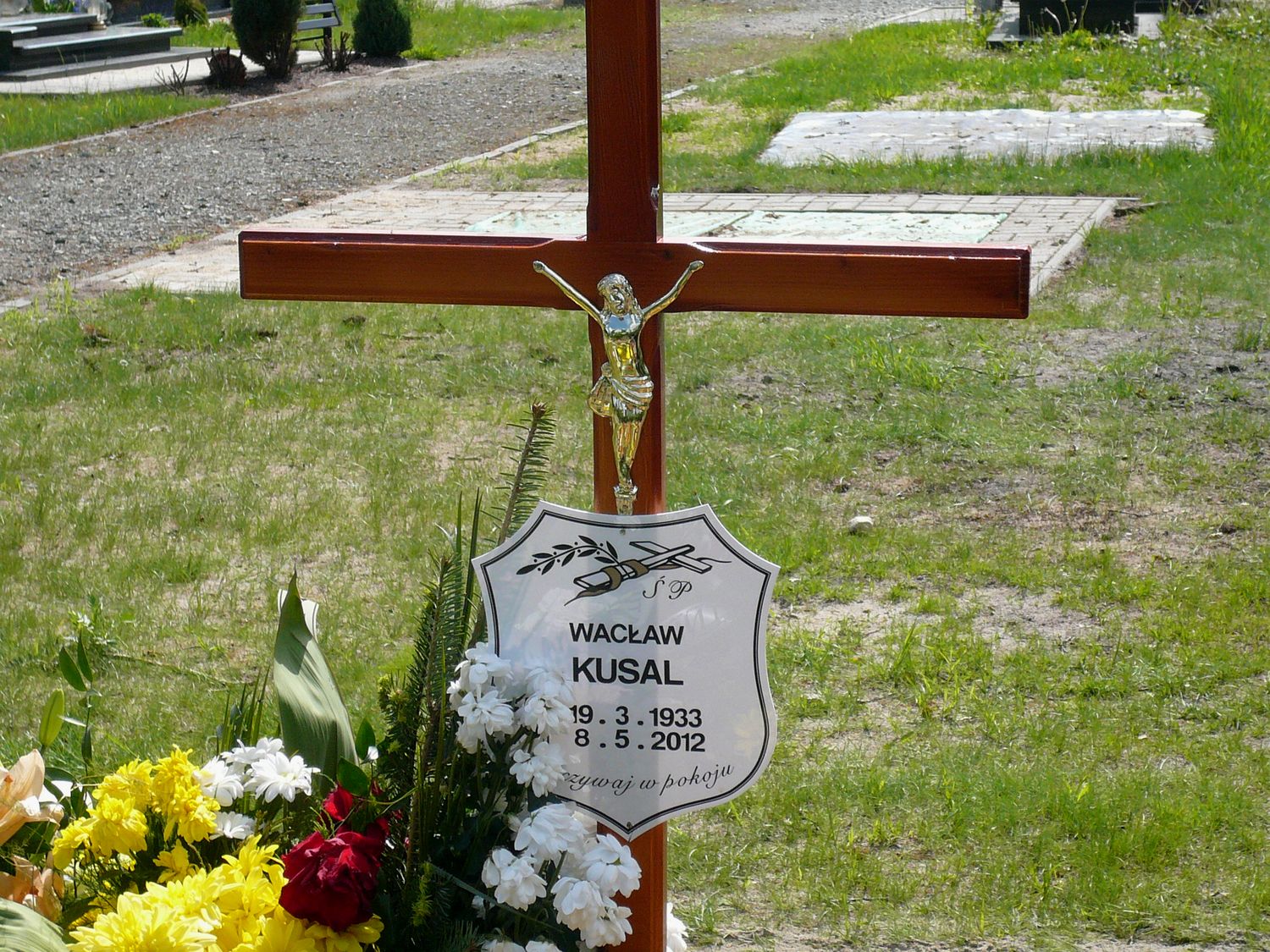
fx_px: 3229
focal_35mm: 88
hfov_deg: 22.3
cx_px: 635
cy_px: 476
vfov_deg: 16.8
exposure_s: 1/500
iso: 100
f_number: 4.5
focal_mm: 12
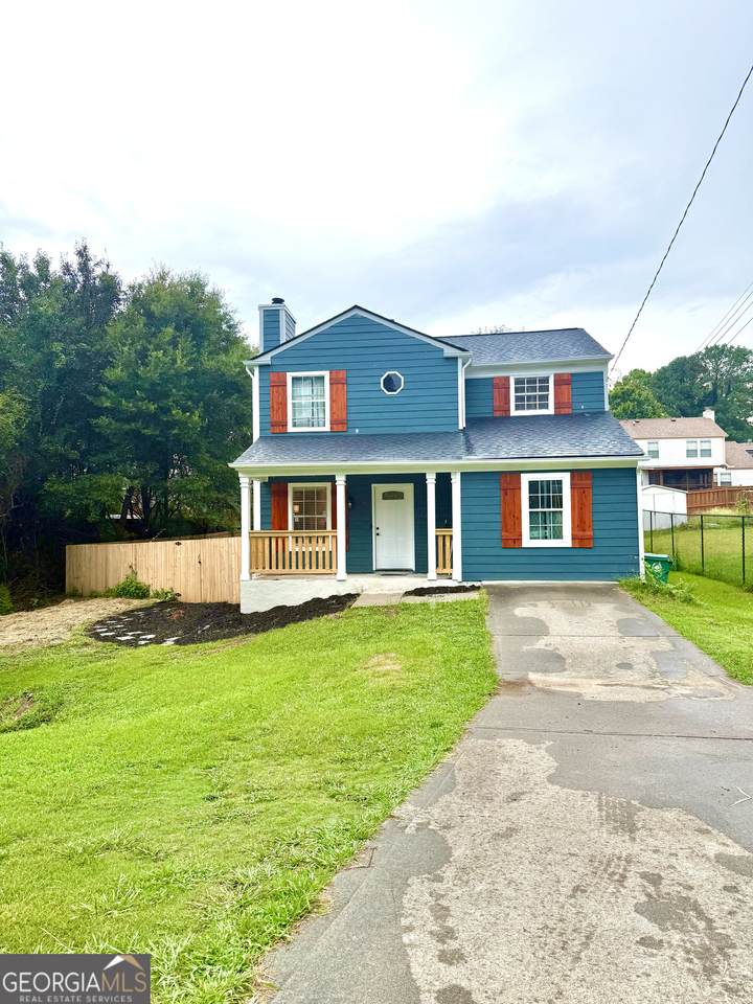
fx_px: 696
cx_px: 376
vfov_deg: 71.6
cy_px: 502
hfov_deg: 56.8
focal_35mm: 24
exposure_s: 1/1361
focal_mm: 6.76
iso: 80
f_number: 1.78
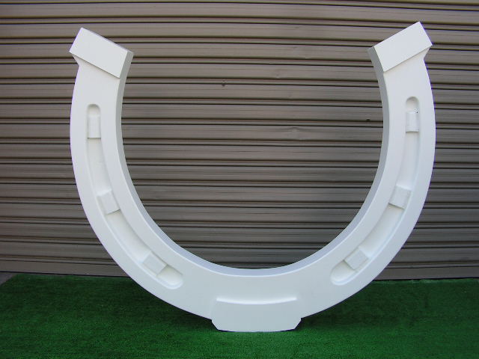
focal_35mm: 36
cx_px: 240
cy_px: 180
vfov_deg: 39.7
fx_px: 498
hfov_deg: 51.4
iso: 64
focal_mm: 6
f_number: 3.2
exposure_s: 1/250
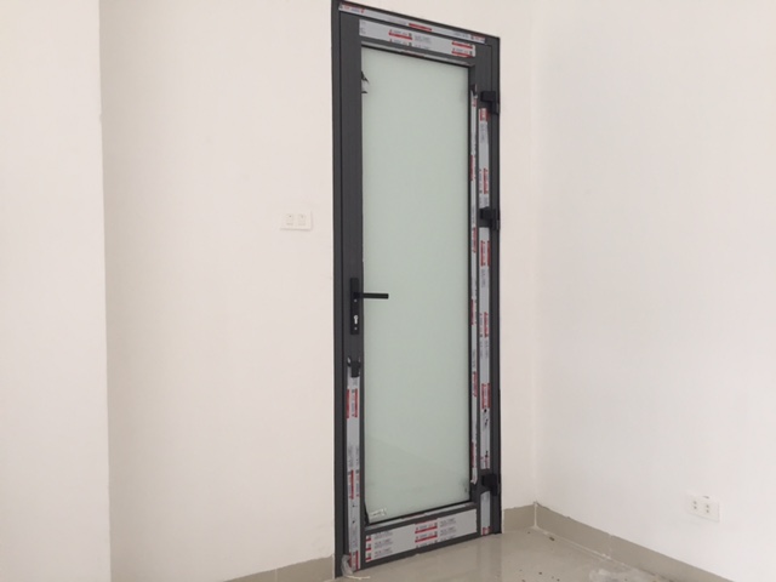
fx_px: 650
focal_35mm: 29
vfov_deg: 48.2
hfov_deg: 61.7
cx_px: 388
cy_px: 291
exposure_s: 1/33
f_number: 2.2
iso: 64
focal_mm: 4.15
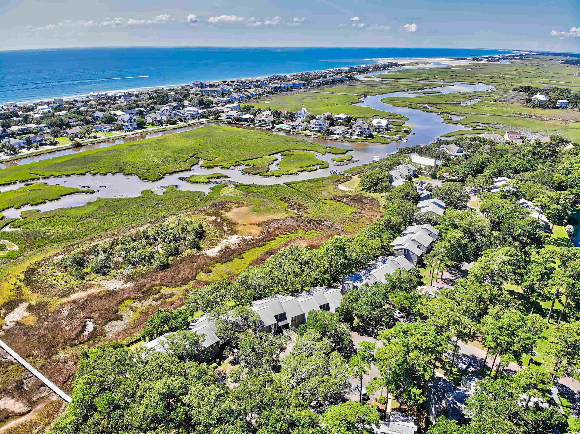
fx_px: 402
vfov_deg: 56.8
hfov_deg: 71.6
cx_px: 290
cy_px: 217
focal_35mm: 24
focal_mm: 4.5
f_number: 2.8
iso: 100
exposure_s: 1/716
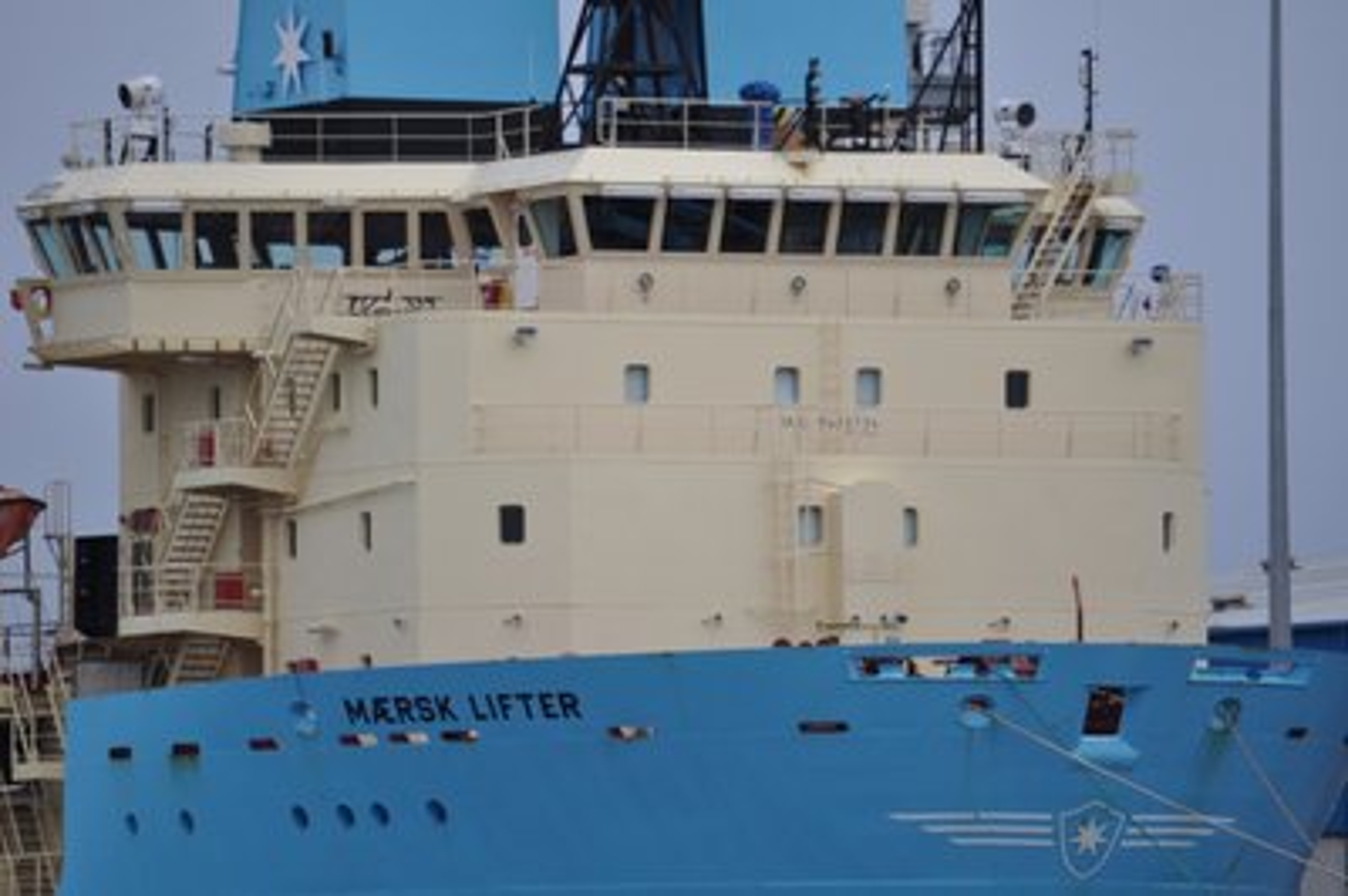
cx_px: 674
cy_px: 448
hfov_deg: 4.6
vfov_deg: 3.0
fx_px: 16836
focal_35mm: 450
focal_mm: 300
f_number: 5.6
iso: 720
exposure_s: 1/250
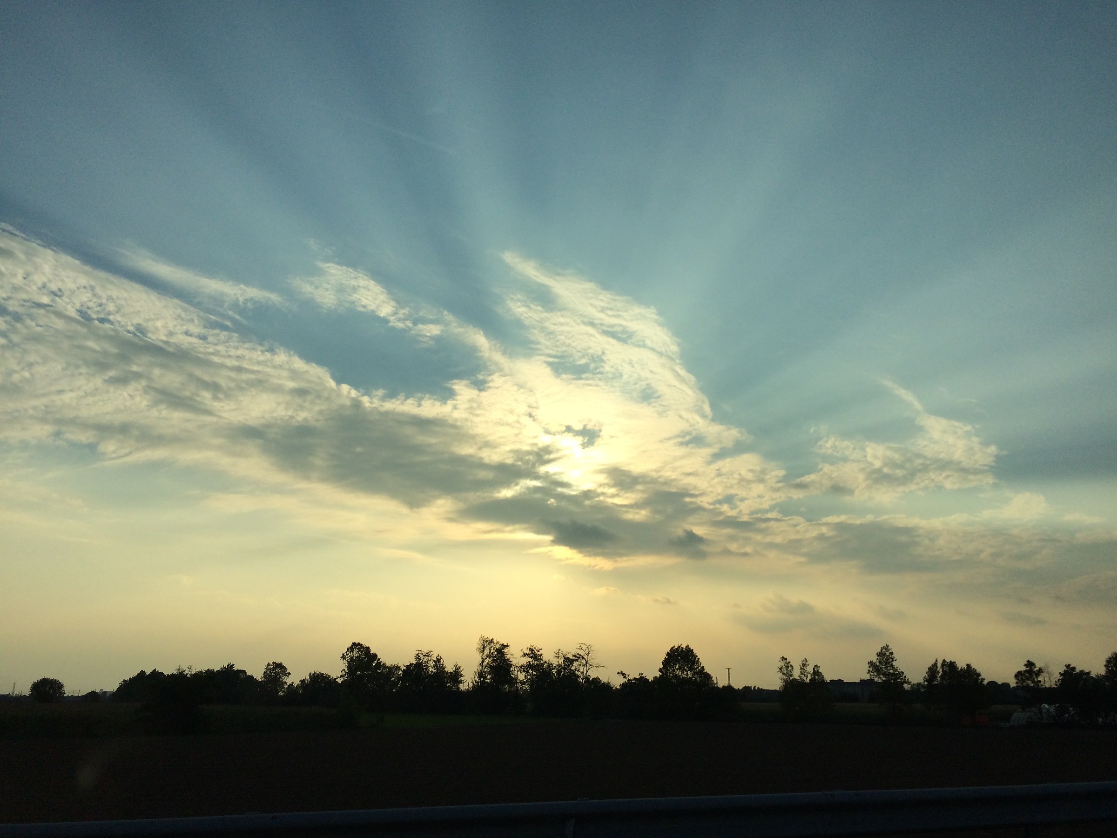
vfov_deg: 48.2
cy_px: 419
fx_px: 936
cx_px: 558
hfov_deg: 61.7
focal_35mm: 29
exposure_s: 1/5128
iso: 32
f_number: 2.2
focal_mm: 4.15
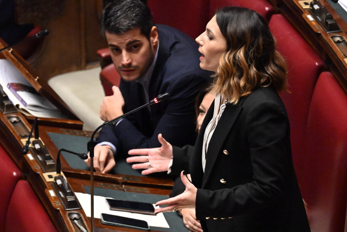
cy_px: 116
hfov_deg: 3.8
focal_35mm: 540
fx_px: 5205
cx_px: 174
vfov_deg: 2.5
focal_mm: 360
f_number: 5.6
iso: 8000
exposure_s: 1/160
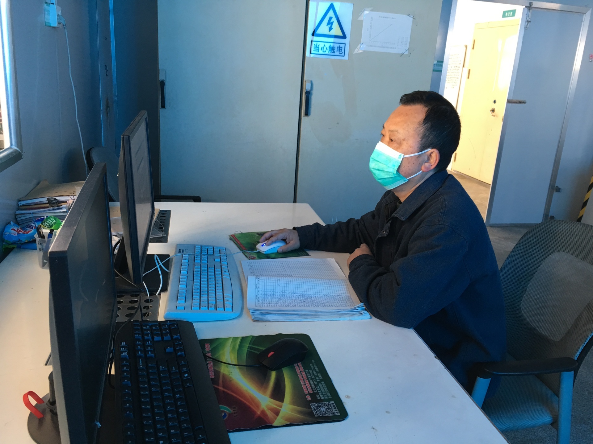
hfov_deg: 61.7
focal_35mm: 29
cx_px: 296
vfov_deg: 48.2
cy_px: 222
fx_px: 497
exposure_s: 1/17
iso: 50
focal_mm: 4.15
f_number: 2.2
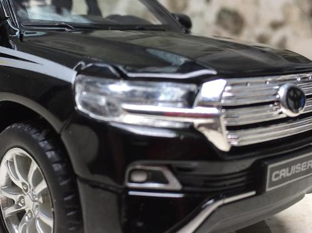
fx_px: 423
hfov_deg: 39.9
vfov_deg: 30.8
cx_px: 99
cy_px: 98
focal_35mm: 47
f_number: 2.2
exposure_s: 1/100
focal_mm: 4.15
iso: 32
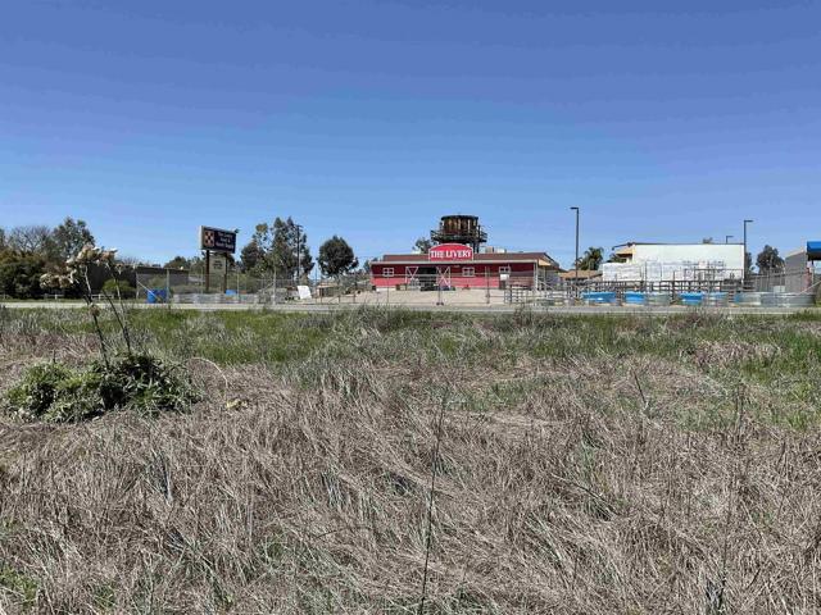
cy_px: 308
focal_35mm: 29
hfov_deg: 61.7
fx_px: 688
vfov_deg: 48.2
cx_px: 410
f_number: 1.8
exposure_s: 1/2227
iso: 16
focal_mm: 3
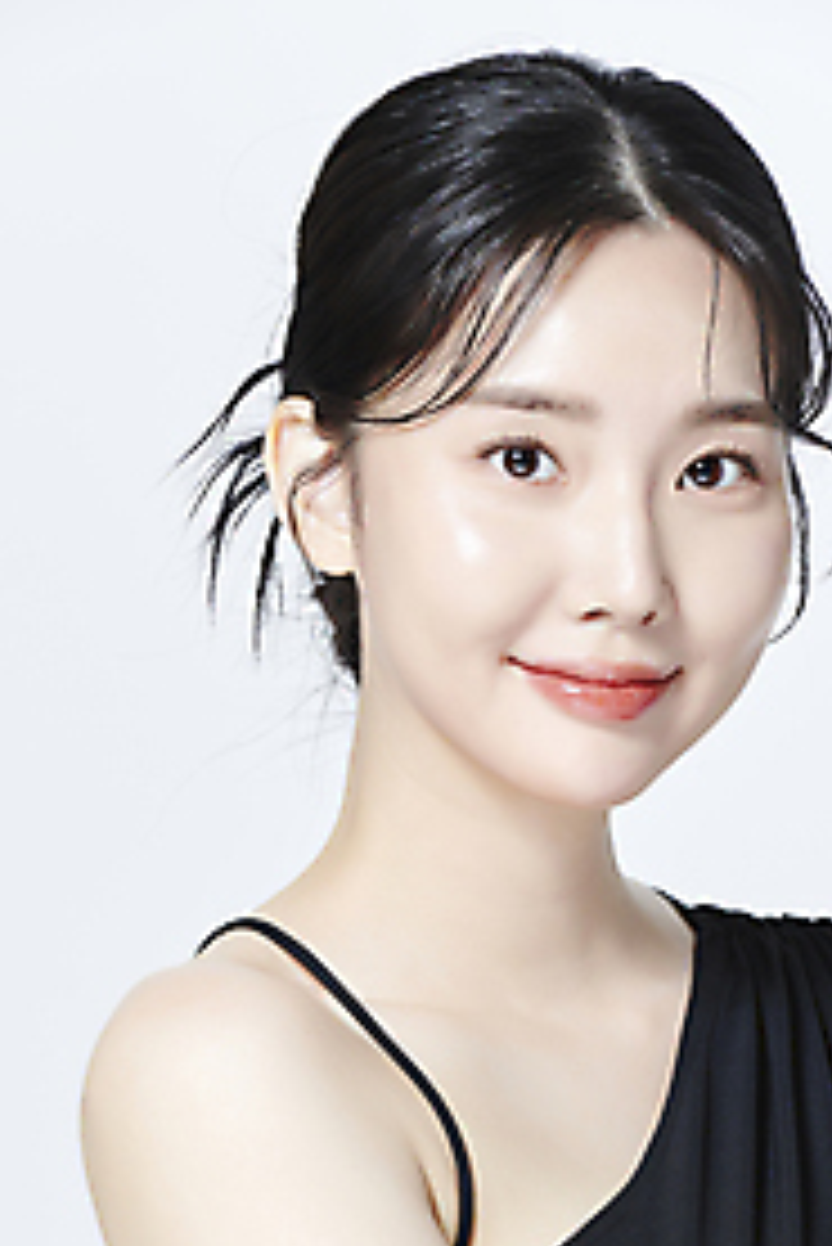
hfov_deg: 4.8
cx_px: 407
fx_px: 10005
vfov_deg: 7.1
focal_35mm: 289
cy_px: 895
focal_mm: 200
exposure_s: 1/125
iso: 64
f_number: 10
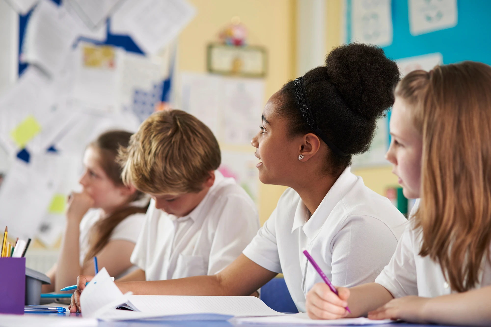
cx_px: 246
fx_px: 1433
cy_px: 164
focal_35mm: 105
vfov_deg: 13.1
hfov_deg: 19.4
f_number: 3.5
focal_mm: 105
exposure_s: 1/200
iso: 640
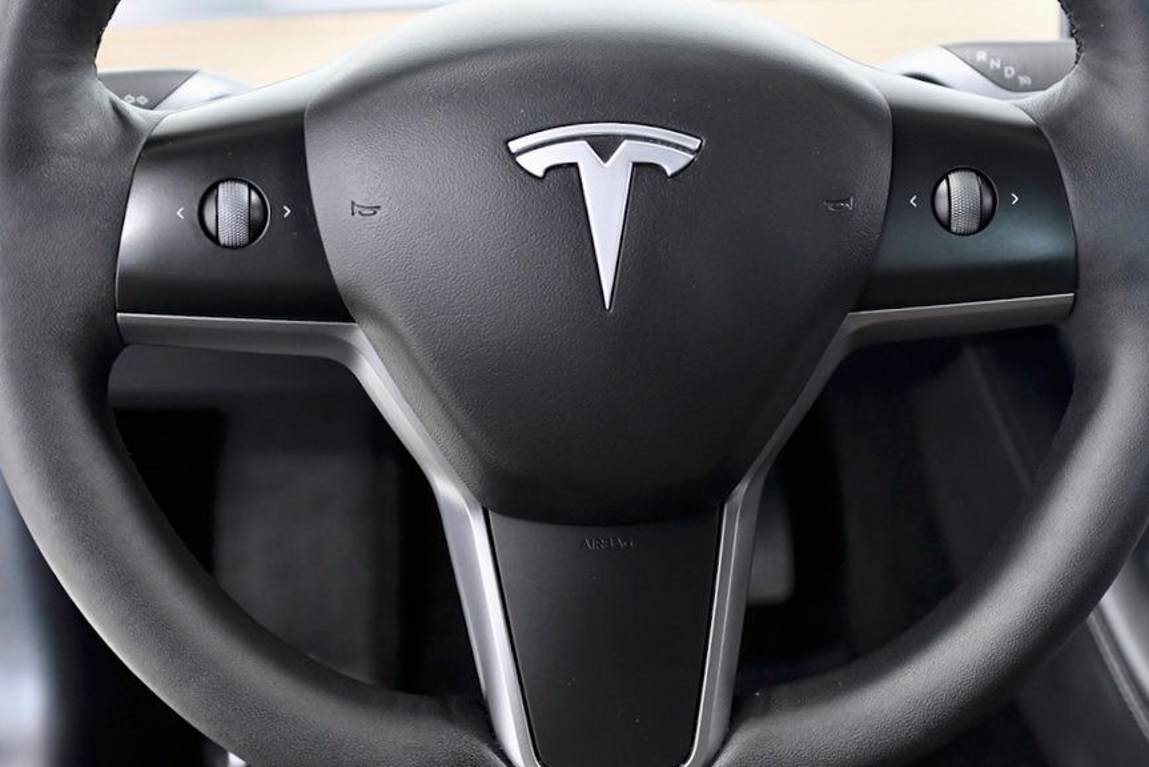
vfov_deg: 26.5
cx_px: 606
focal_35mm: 51
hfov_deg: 38.9
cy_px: 375
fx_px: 1628
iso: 2500
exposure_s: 1/160
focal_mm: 29
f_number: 3.5
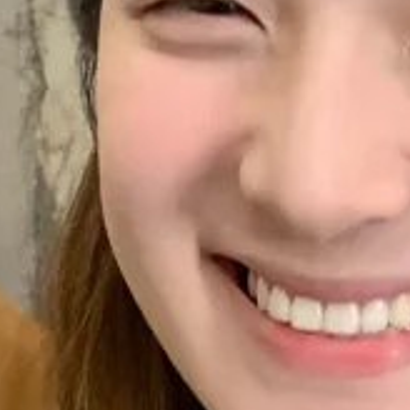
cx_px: 370
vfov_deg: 8.6
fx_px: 2707
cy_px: 510
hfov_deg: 8.6
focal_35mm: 202
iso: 200
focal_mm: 4.25
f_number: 1.8
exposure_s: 1/60
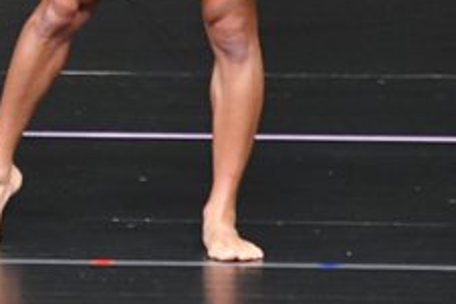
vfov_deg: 1.3
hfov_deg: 1.9
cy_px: -169
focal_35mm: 1079
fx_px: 13676
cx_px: -294
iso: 4000
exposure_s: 1/400
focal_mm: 210
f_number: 5.6
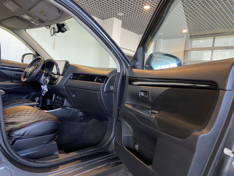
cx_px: 117
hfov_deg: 67.3
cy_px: 88
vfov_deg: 53.1
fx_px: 176
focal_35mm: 26
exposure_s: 1/50
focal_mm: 4.25
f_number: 1.8
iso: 160
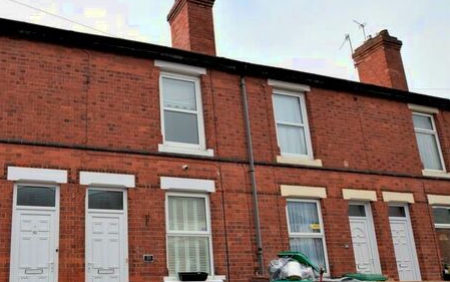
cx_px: 106
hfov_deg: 63.2
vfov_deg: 44.6
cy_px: 193
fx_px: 336
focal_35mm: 27
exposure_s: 1/250
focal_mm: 11.5
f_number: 8
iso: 200
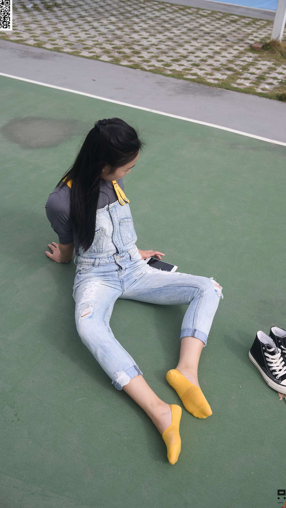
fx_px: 499
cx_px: 150
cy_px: 254
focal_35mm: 37
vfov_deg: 54.0
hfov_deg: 32.0
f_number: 6.3
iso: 100
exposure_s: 1/500
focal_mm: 35
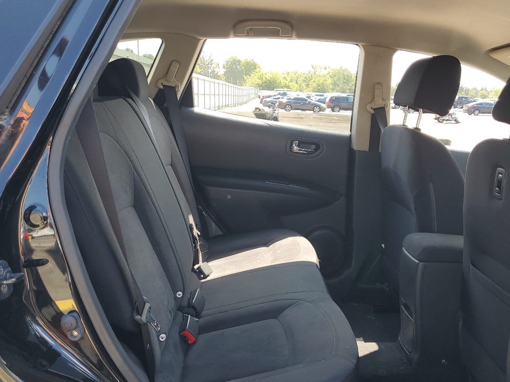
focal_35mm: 32
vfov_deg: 44.0
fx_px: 471
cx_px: 273
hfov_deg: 56.8
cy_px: 221
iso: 50
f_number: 1.5
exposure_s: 1/345
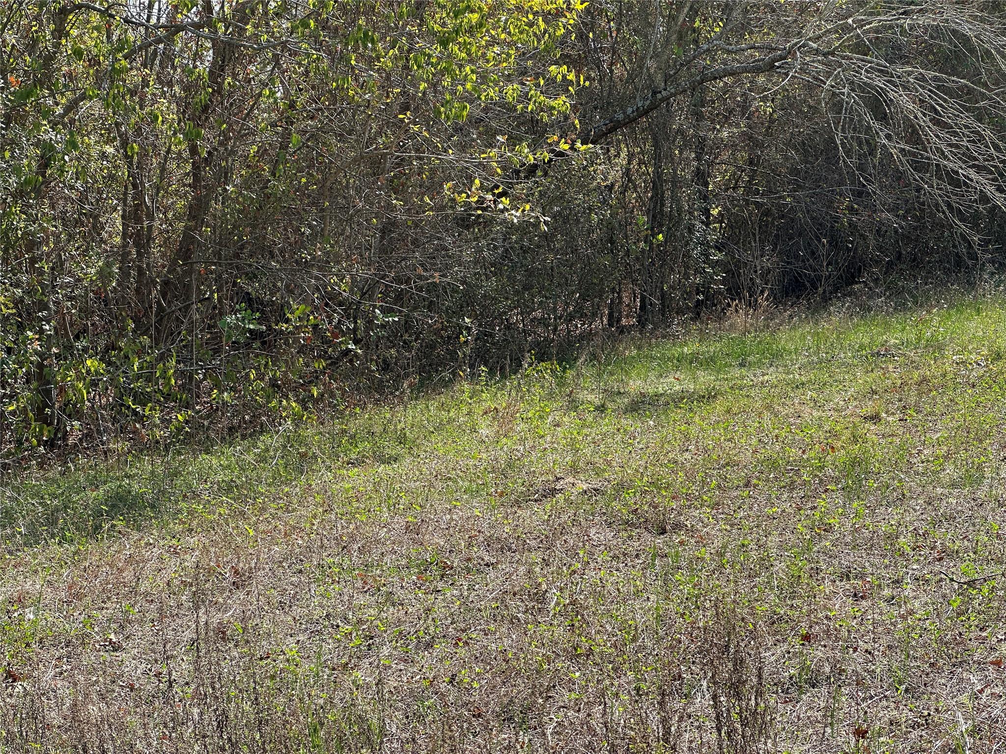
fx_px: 2238
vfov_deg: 19.1
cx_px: 503
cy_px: 377
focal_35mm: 77
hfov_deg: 25.3
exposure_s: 1/318
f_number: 2.8
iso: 32
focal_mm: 9
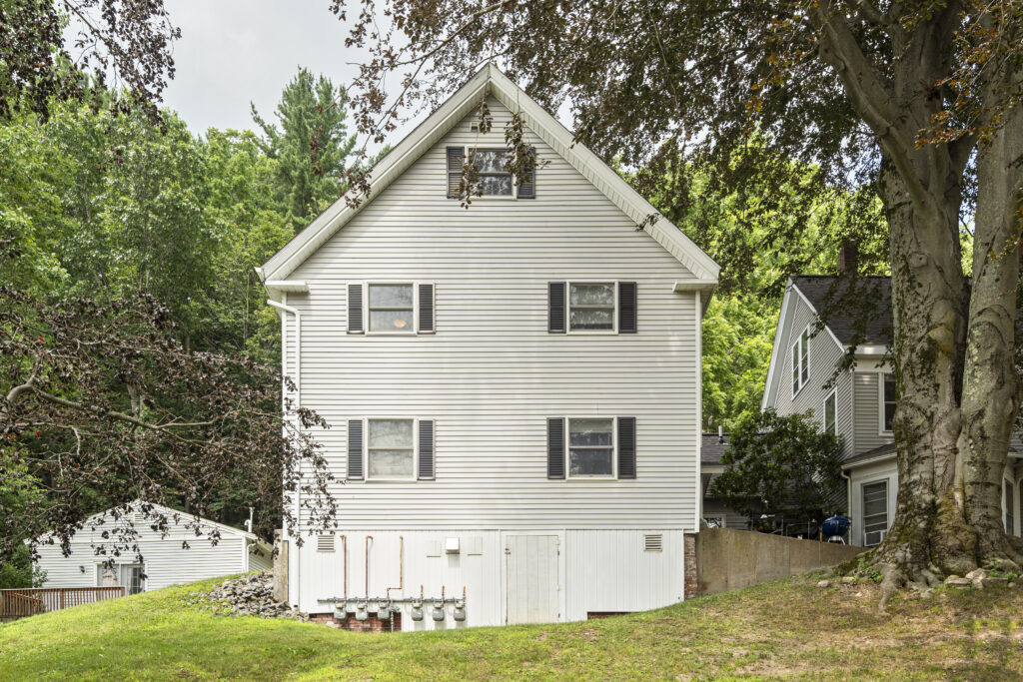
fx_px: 853
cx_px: 512
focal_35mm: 30
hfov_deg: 61.9
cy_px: 341
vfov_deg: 43.6
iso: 320
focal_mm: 30
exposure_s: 1/160
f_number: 8
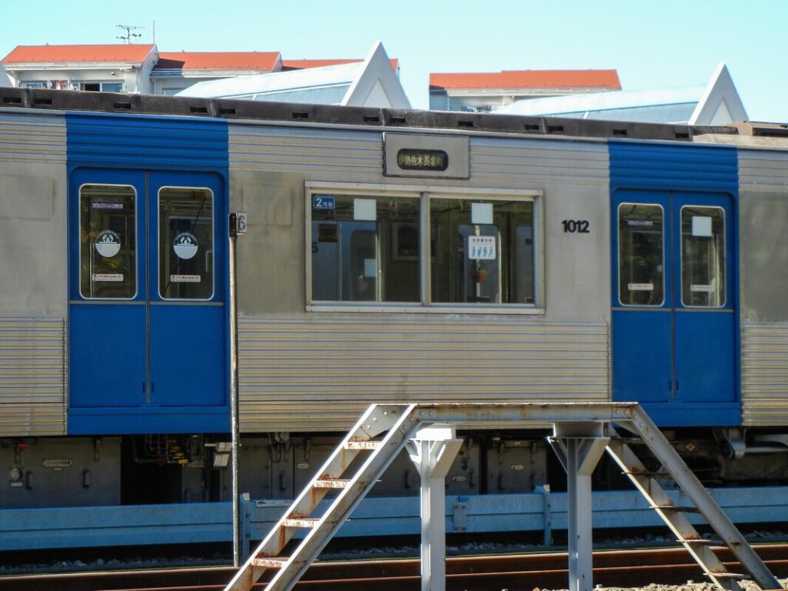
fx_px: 2641
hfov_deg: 17.0
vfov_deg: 12.8
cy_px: 296
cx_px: 394
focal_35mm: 116
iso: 160
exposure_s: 1/270
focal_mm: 20.9
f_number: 4.6
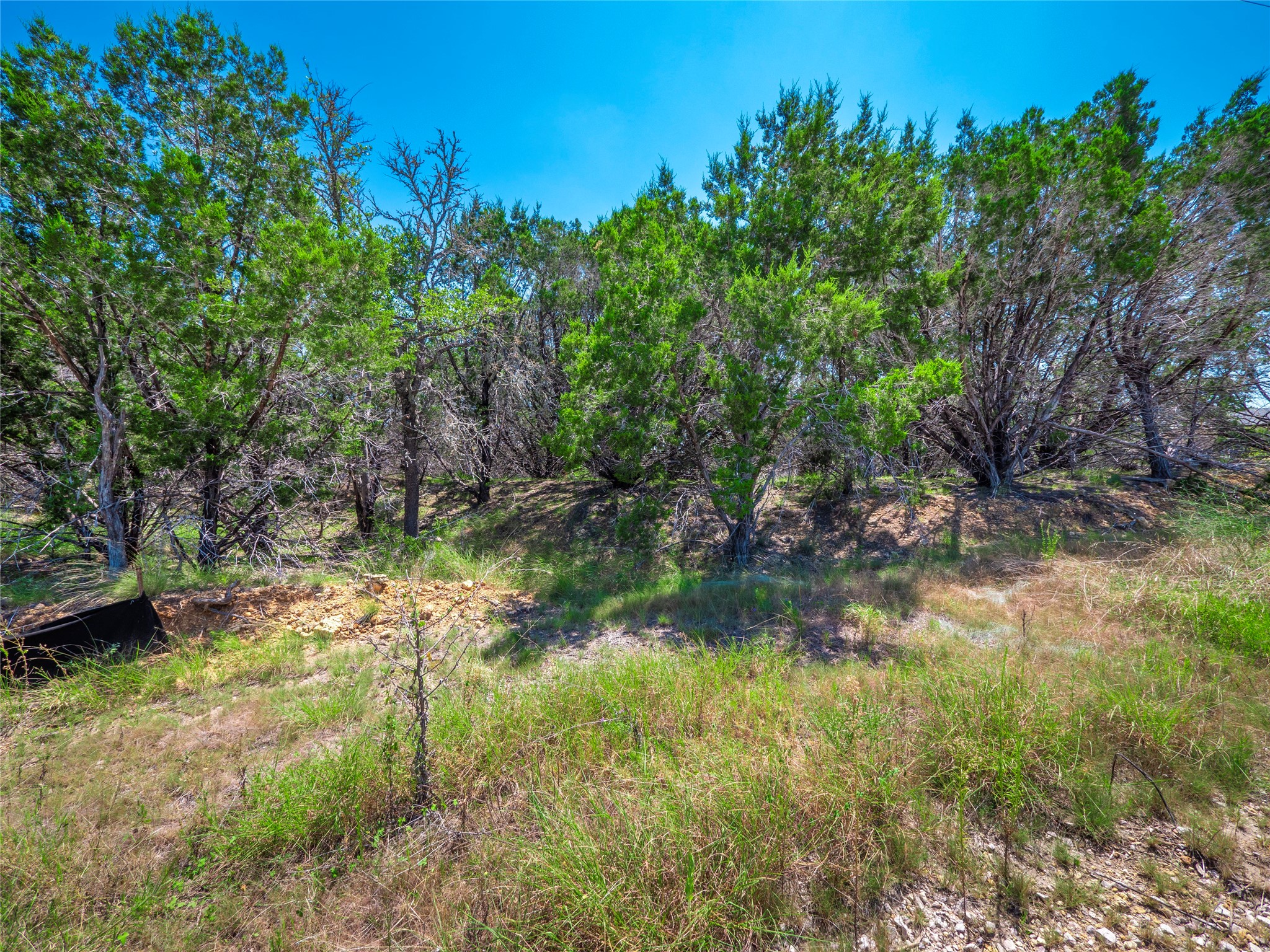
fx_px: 514
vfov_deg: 85.7
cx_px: 635
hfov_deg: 102.1
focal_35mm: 14
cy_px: 476
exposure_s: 1/200
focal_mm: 7
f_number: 7.1
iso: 200
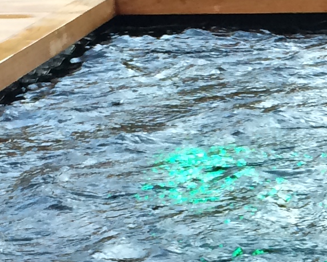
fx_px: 1617
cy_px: 260
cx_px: 546
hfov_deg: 10.9
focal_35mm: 167
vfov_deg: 9.2
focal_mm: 4.12
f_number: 2.2
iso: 40
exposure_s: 1/40
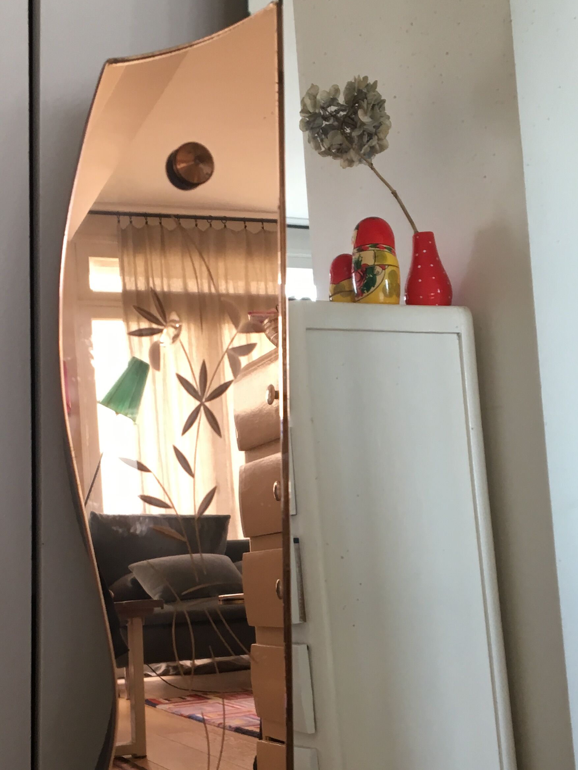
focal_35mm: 50
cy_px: 520
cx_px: 277
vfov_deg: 37.7
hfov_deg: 29.1
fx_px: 1113
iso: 80
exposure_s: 1/33
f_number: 2.2
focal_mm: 4.15
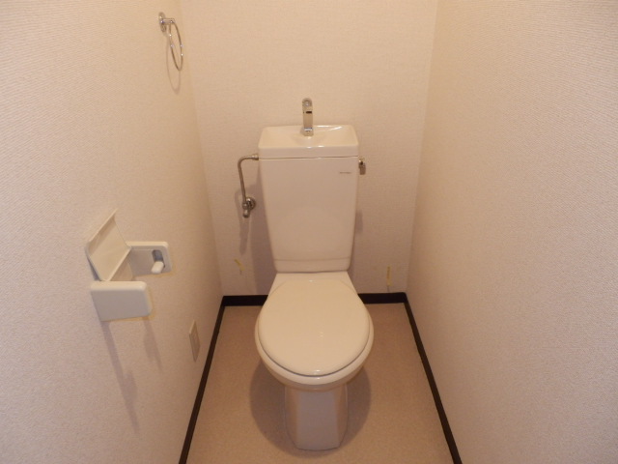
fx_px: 428
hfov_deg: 71.6
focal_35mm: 24
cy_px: 232
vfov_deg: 56.8
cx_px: 309
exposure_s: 1/30
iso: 400
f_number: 3
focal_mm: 4.2
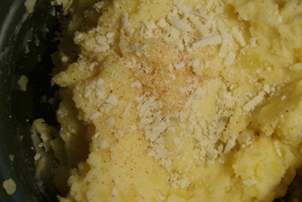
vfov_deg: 24.2
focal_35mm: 56
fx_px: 470
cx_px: 185
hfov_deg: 35.5
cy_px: 97
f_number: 2.8
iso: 96
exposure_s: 1/30
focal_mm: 5.8
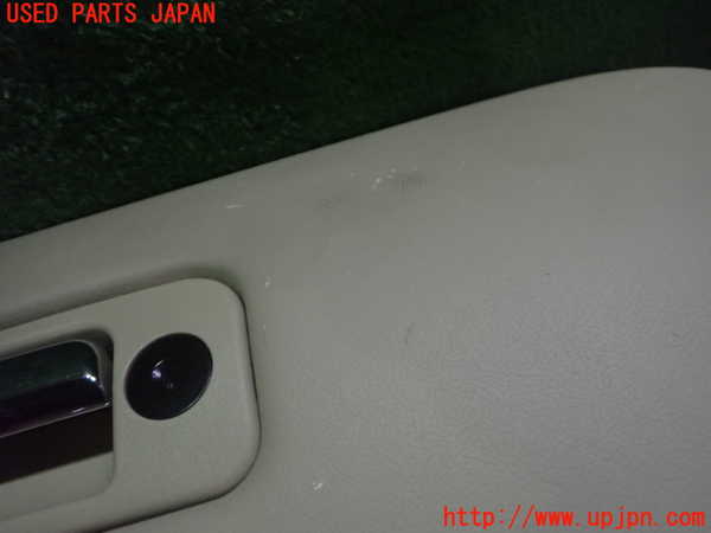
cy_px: 266
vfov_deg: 46.8
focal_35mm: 30
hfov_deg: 60.0
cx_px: 356
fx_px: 616
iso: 1250
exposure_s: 1/160
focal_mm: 5.4
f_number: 2.3
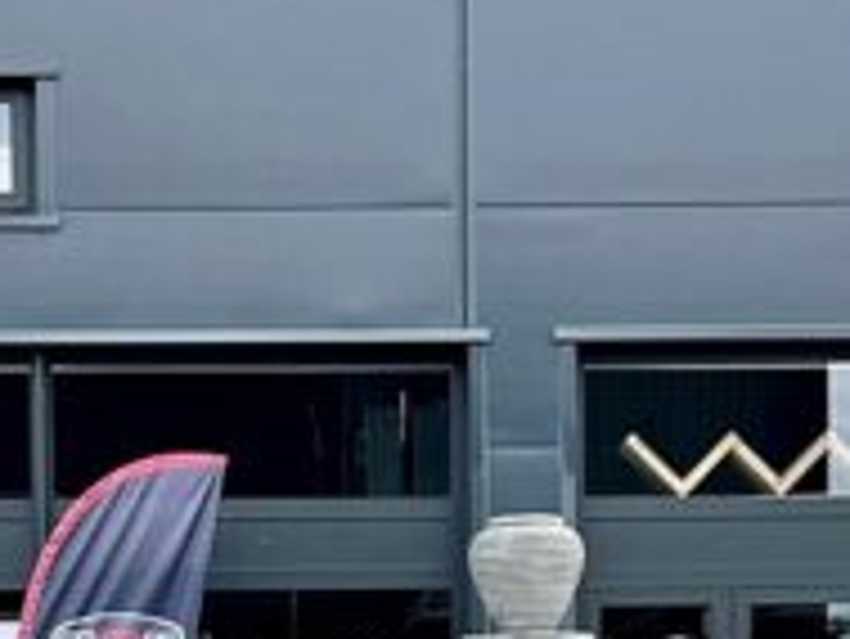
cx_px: 333
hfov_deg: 17.9
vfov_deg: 13.0
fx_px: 2703
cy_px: 855
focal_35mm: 110
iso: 50
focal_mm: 5.7
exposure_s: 1/1326
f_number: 1.5
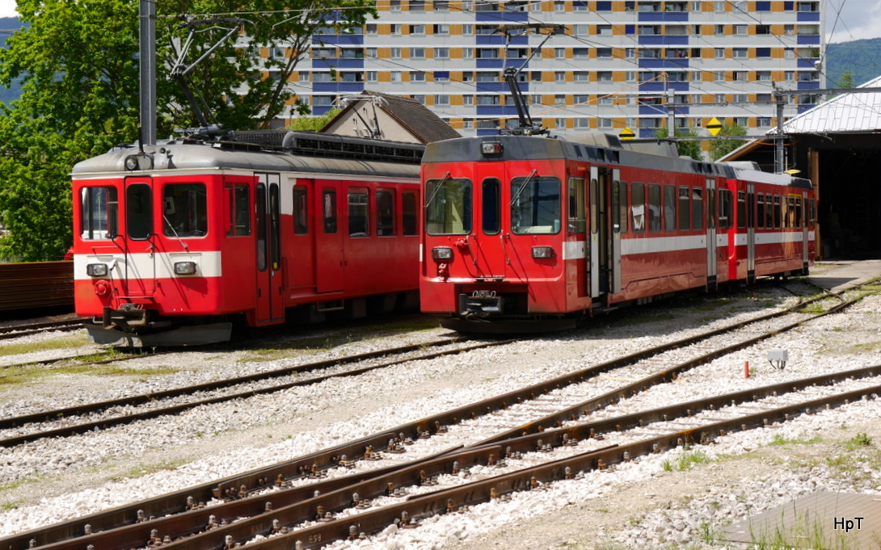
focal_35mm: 77
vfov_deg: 16.9
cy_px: 218
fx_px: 1849
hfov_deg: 26.8
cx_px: 440
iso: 160
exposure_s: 1/250
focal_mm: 36
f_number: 9
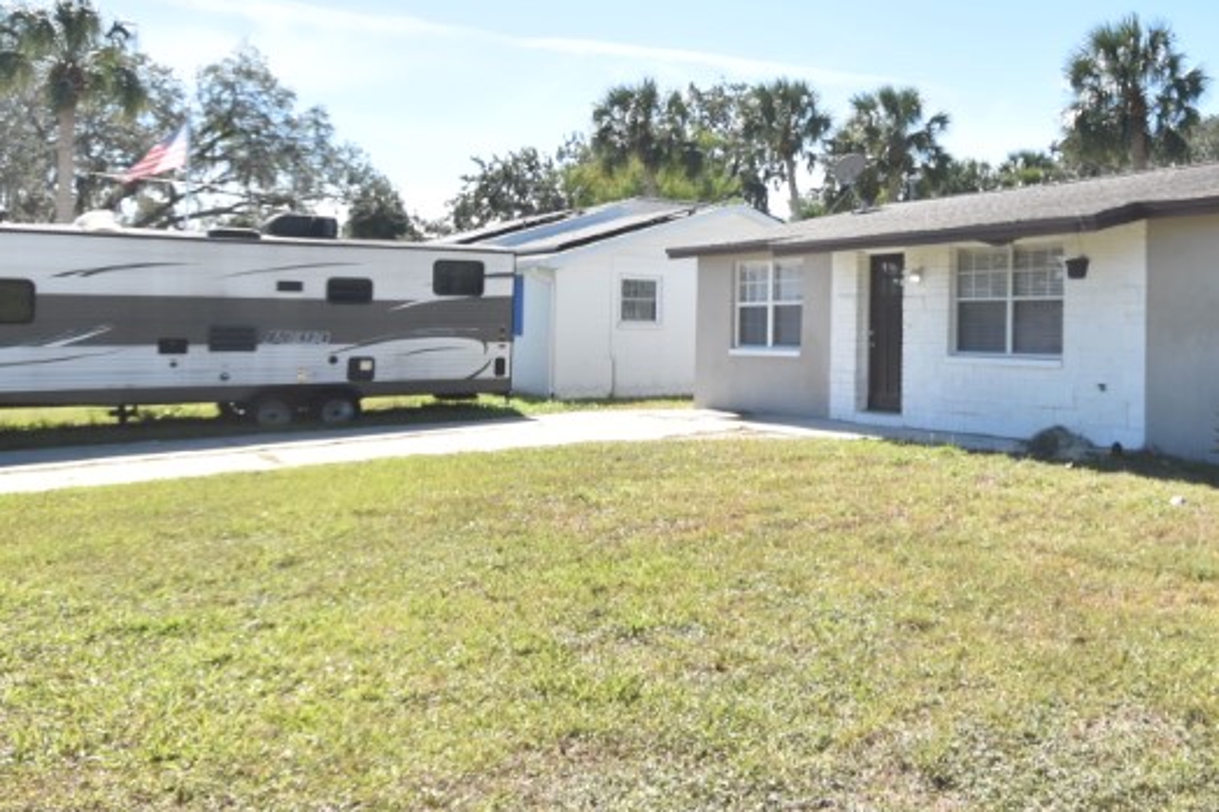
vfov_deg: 39.6
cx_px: 1005
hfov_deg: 52.8
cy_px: 291
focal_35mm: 33
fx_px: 1117
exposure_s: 1/4000
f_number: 3.5
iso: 800
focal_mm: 10
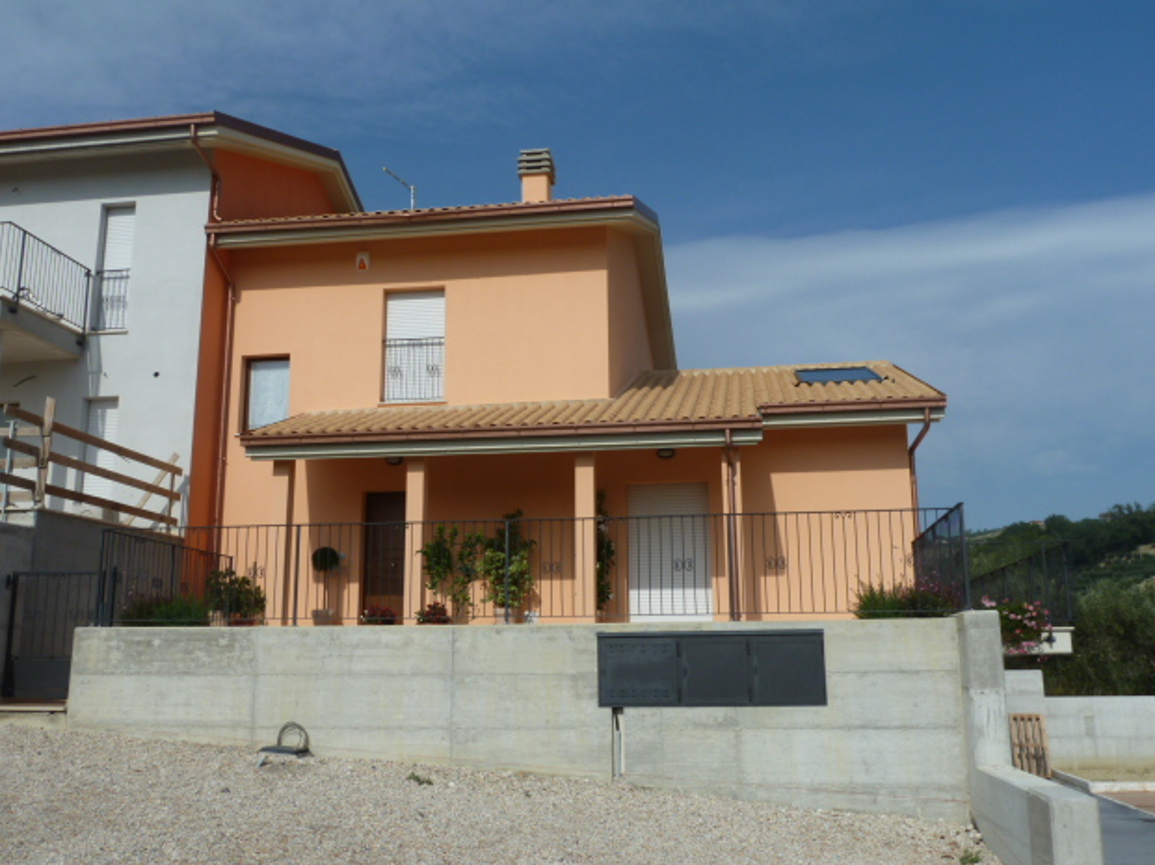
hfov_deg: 55.4
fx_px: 1100
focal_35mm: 33
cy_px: 428
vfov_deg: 42.9
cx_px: 577
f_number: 5.6
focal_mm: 5.3
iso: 80
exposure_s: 1/800
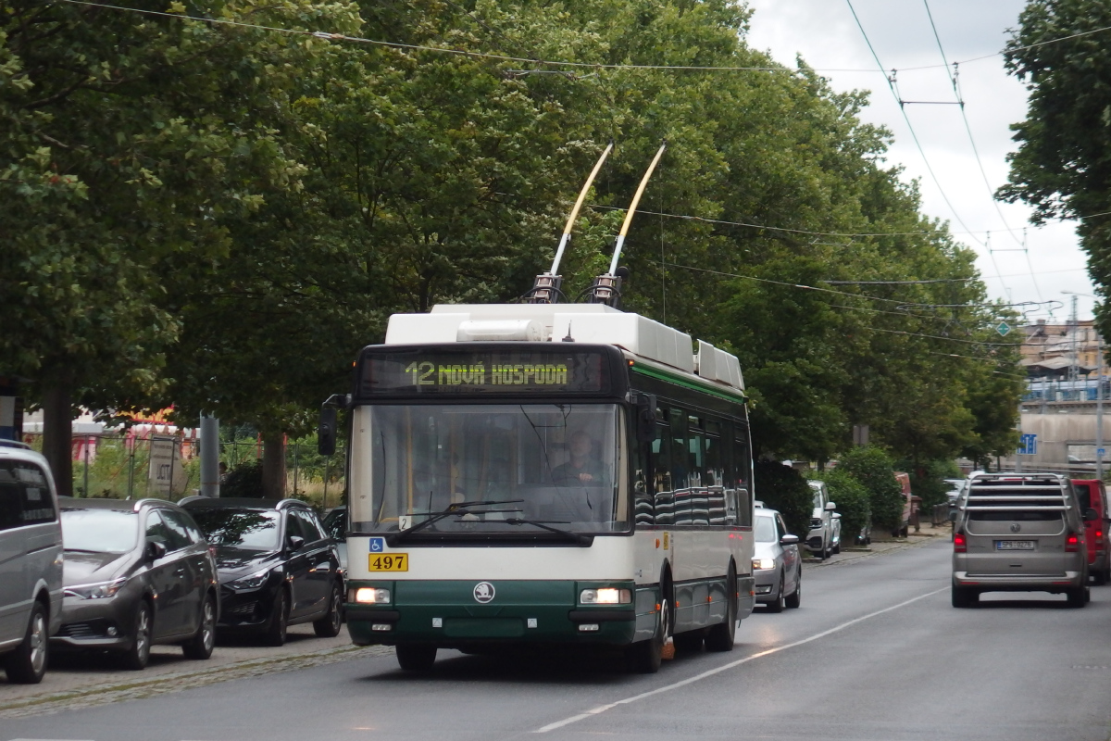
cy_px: 370
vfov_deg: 10.5
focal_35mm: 130
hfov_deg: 15.8
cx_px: 556
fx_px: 4012
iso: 250
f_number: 2.7
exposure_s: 1/1000
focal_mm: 23.5
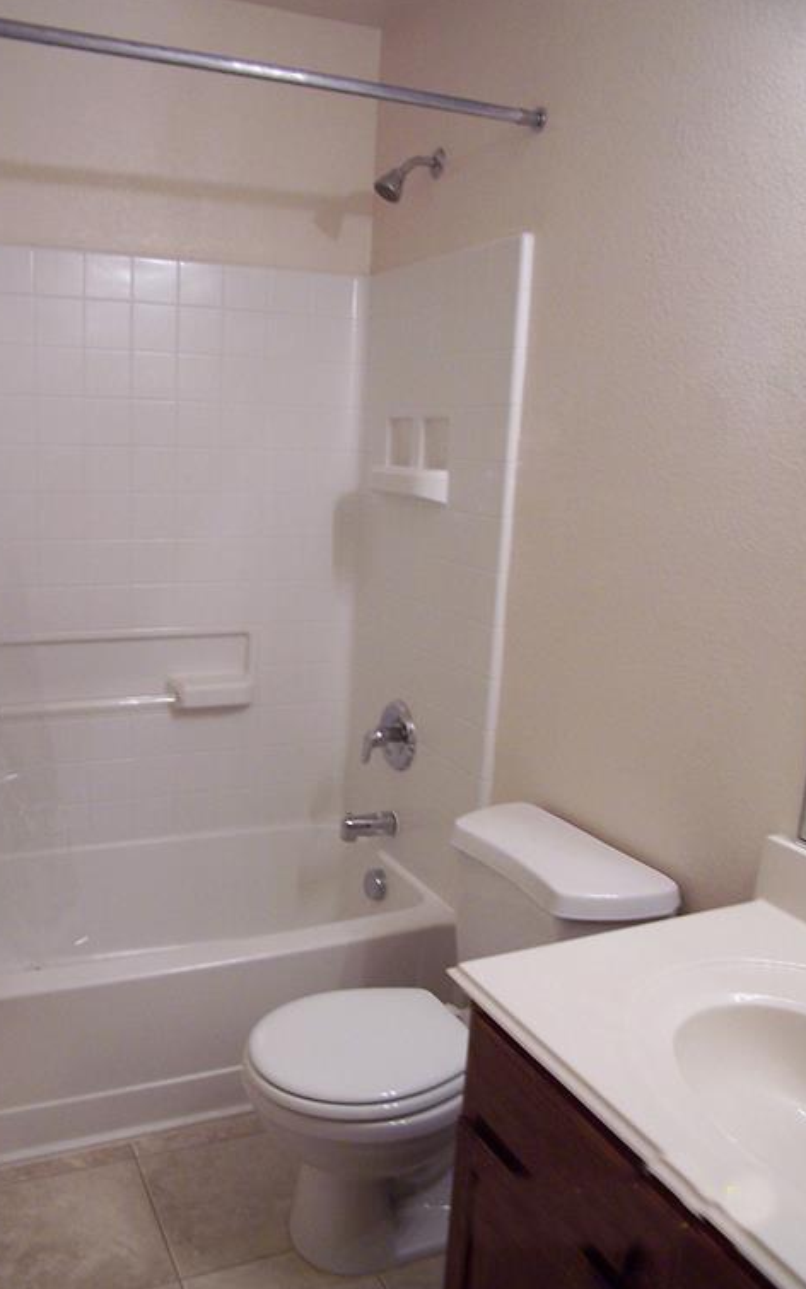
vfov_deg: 48.2
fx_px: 1441
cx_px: 359
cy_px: 647
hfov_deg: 31.2
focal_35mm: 41
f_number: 2.8
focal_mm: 6.3
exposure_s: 1/20
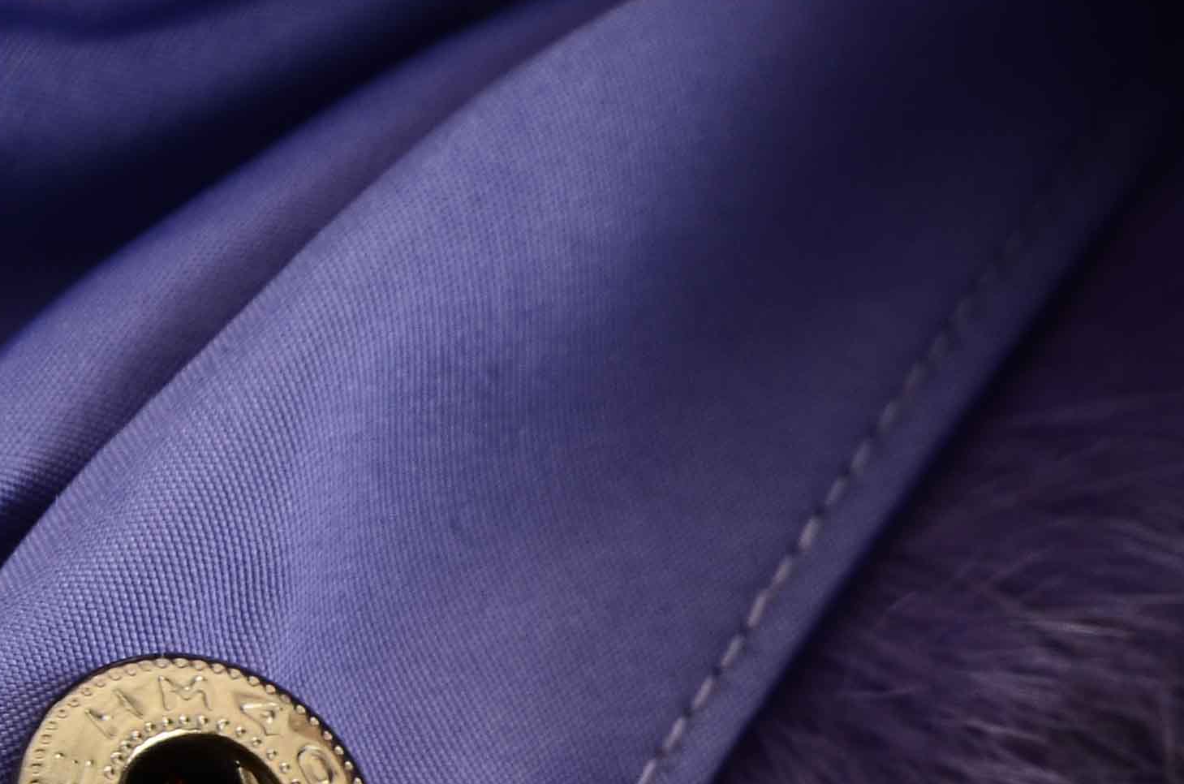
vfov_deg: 3.0
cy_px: 915
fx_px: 14965
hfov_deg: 4.5
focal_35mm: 456
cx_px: 1552
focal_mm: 90
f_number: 8
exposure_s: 1/80
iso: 160
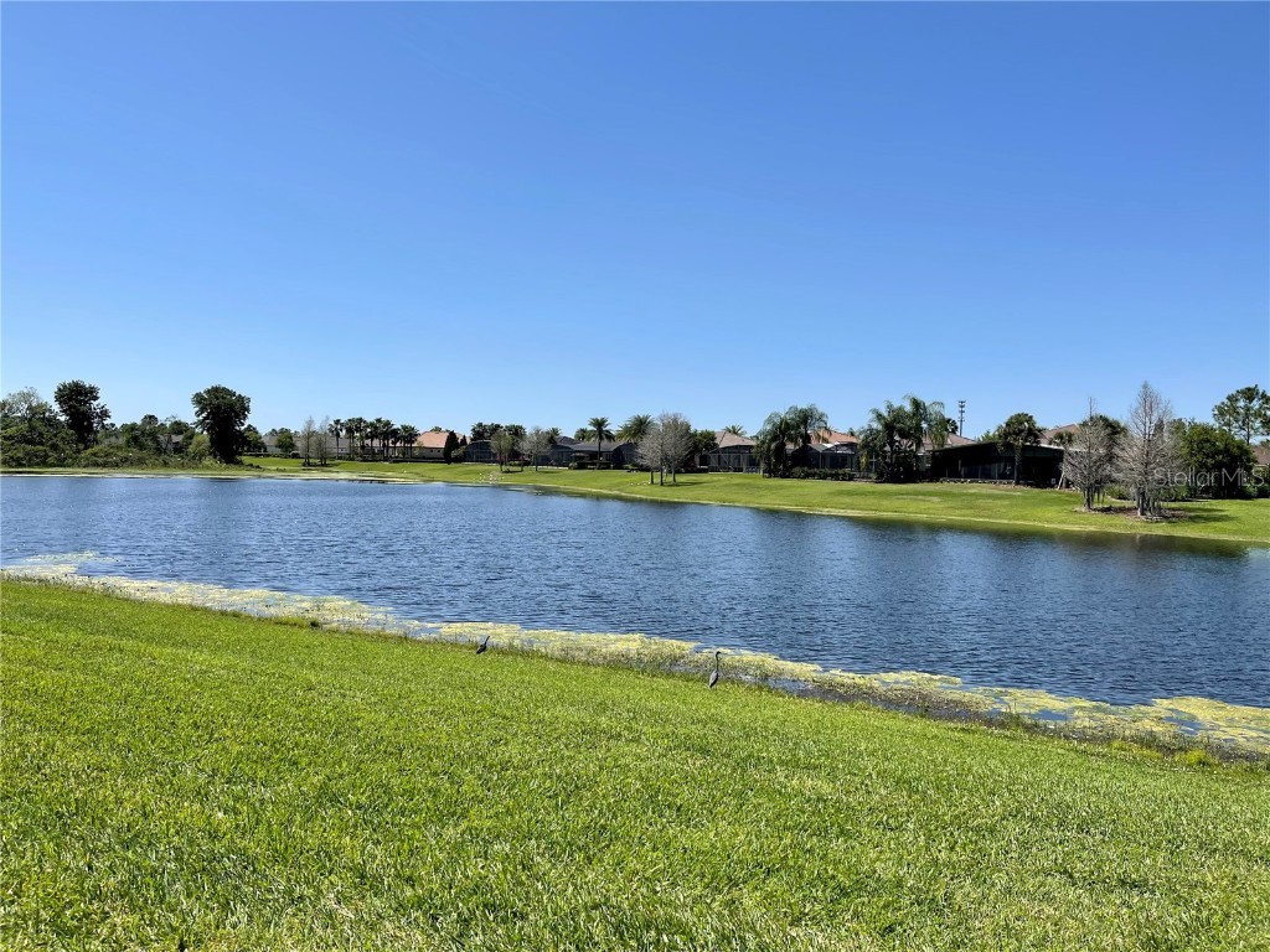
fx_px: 954
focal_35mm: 26
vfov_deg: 53.1
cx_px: 635
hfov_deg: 67.3
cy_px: 476
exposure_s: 1/4902
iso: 32
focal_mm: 5.1
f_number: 1.6
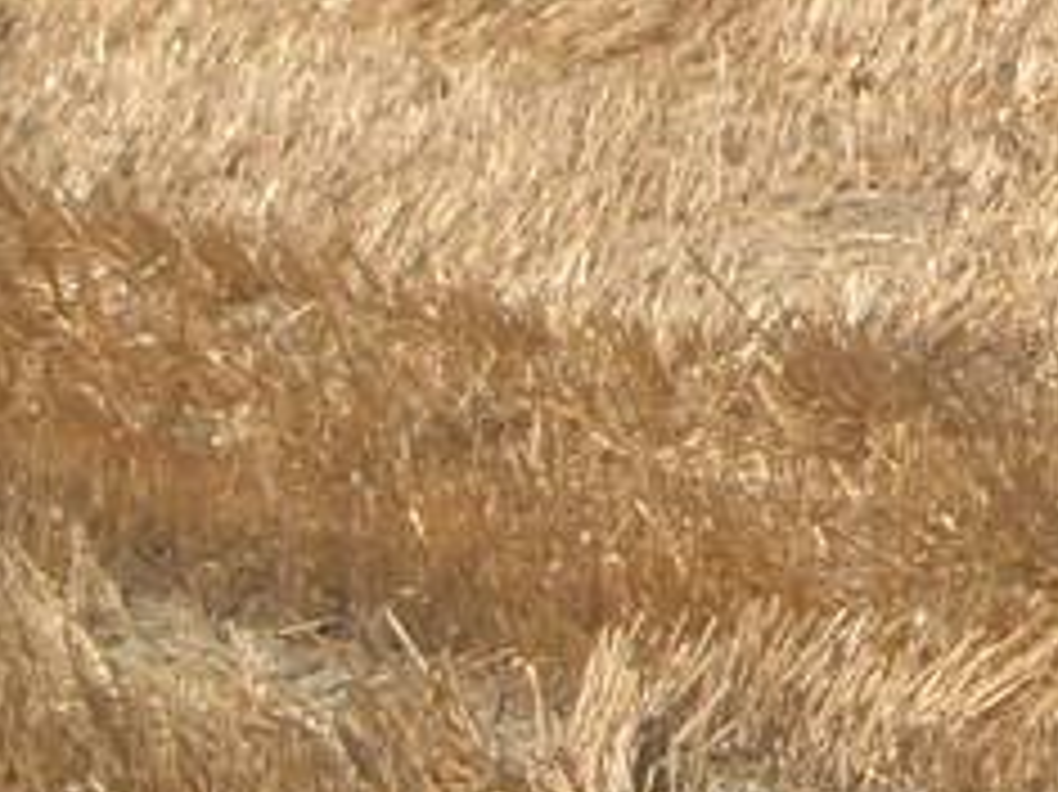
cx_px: 1792
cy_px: -873
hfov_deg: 4.0
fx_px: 15030
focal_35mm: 492
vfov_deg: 3.0
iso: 64
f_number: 8.2
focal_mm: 23.4
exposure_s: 1/158
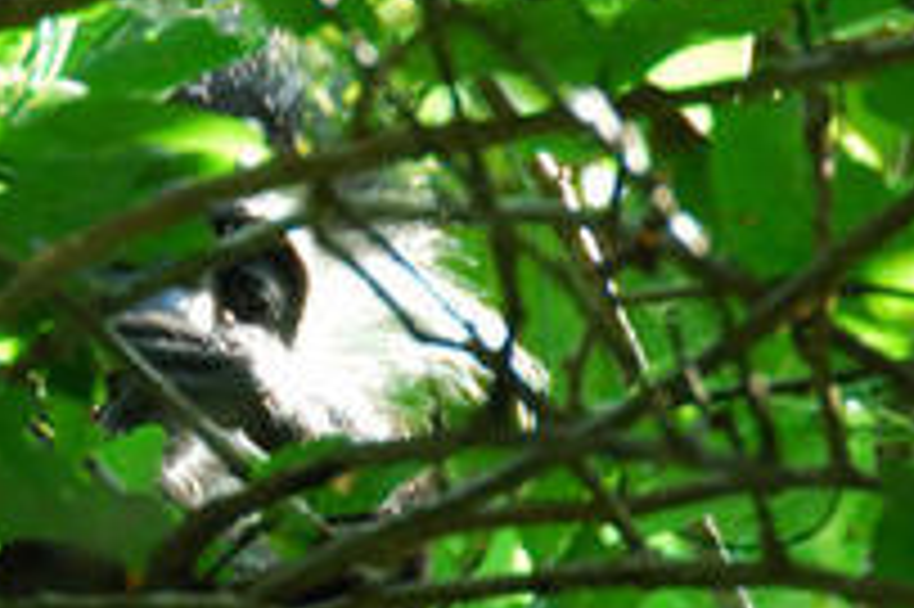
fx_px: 26306
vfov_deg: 1.3
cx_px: 225
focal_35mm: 1037
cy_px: 270
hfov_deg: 2.0
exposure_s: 1/100
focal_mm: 200
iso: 640
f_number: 5.6
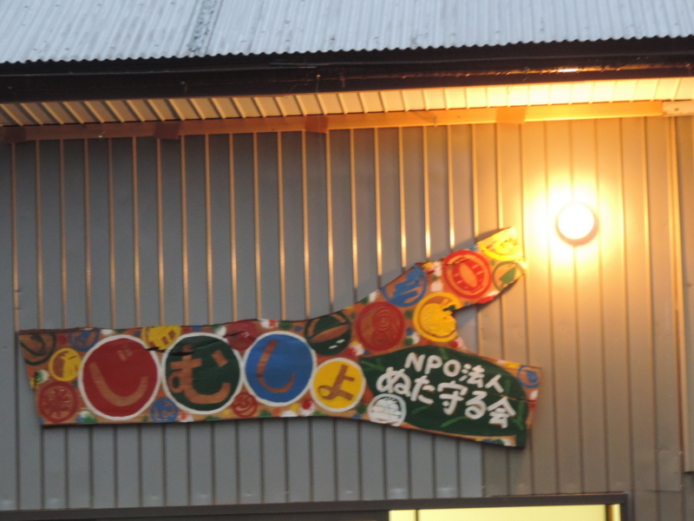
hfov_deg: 12.7
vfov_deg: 9.6
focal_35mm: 155
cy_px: 260
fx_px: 3108
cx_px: 347
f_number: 4.4
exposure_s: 1/10
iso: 800
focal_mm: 27.6
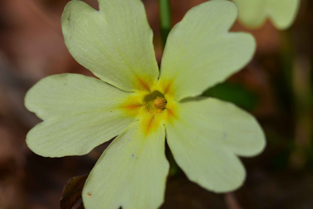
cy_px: 104
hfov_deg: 19.5
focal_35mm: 105
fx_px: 913
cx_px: 156
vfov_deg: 13.0
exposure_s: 1/400
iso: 140
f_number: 6.3
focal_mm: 70
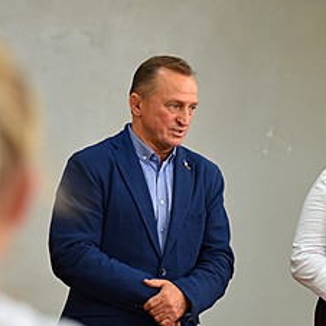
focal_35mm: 207
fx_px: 2206
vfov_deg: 8.5
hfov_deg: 8.4
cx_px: 293
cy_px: 204
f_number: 2.8
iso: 900
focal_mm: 86
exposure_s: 1/125
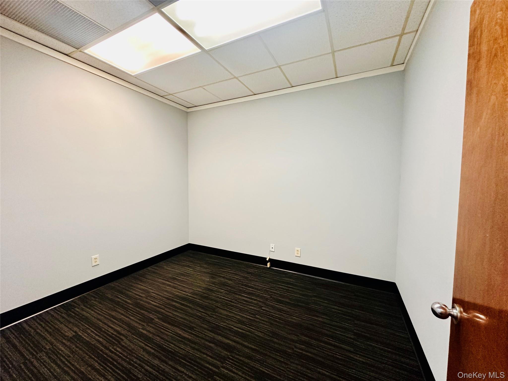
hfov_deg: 102.1
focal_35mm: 14
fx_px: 205
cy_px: 190
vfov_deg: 85.7
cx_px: 254
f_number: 2.2
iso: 320
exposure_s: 1/120
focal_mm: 2.22
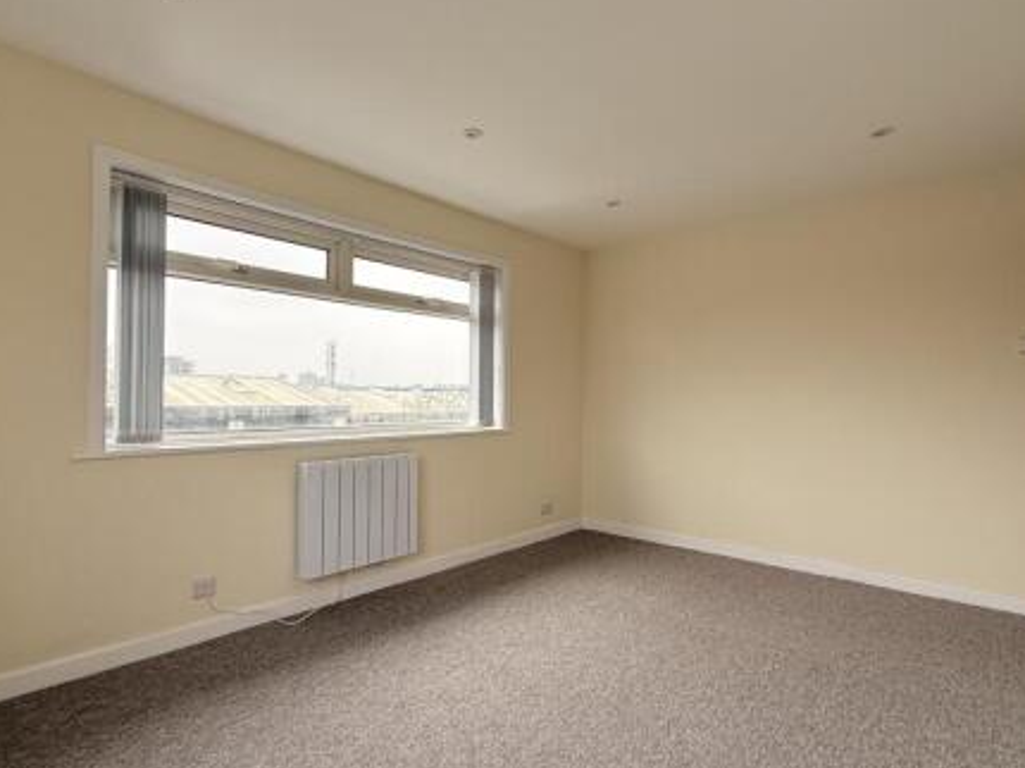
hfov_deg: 84.7
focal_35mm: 19
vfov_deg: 68.6
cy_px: 390
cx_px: 492
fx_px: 562
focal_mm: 2.22
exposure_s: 1/163
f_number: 2.2
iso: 50
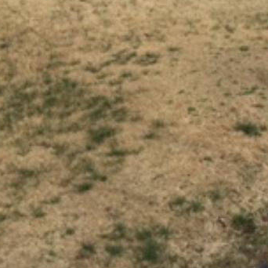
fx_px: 946
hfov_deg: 15.5
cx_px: 329
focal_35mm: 108
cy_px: -134
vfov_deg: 15.0
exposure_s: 1/1980
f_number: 2.2
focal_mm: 4.15
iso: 32
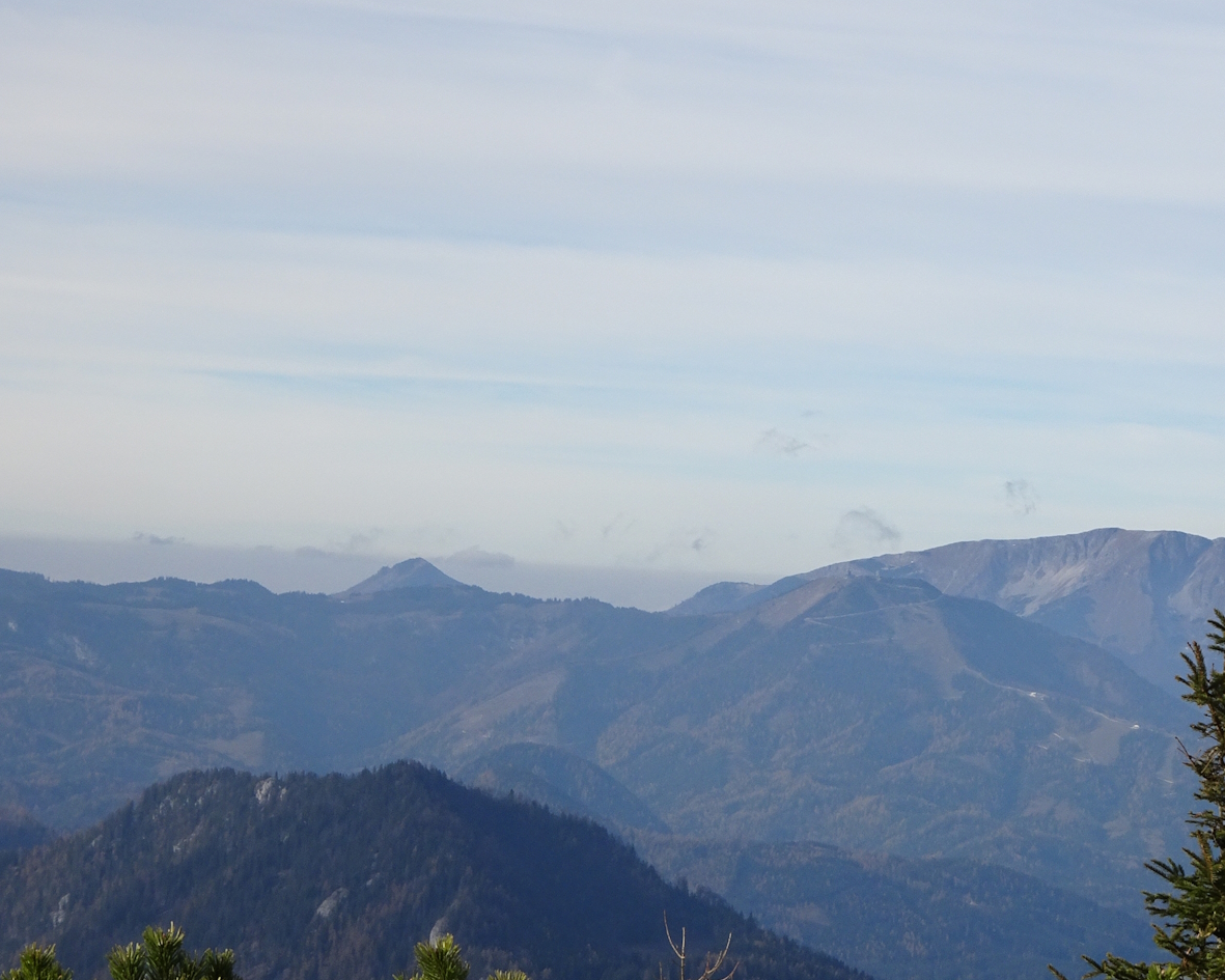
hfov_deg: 16.1
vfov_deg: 13.0
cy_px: 582
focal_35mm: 119
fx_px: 4315
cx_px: 881
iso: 80
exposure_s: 1/500
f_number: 5
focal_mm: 12.87
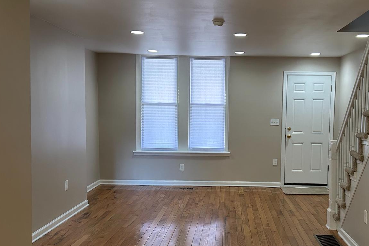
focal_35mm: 48
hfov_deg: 40.8
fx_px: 492
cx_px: 236
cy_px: 158
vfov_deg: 27.9
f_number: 1.5
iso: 125
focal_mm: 5.7
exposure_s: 1/120
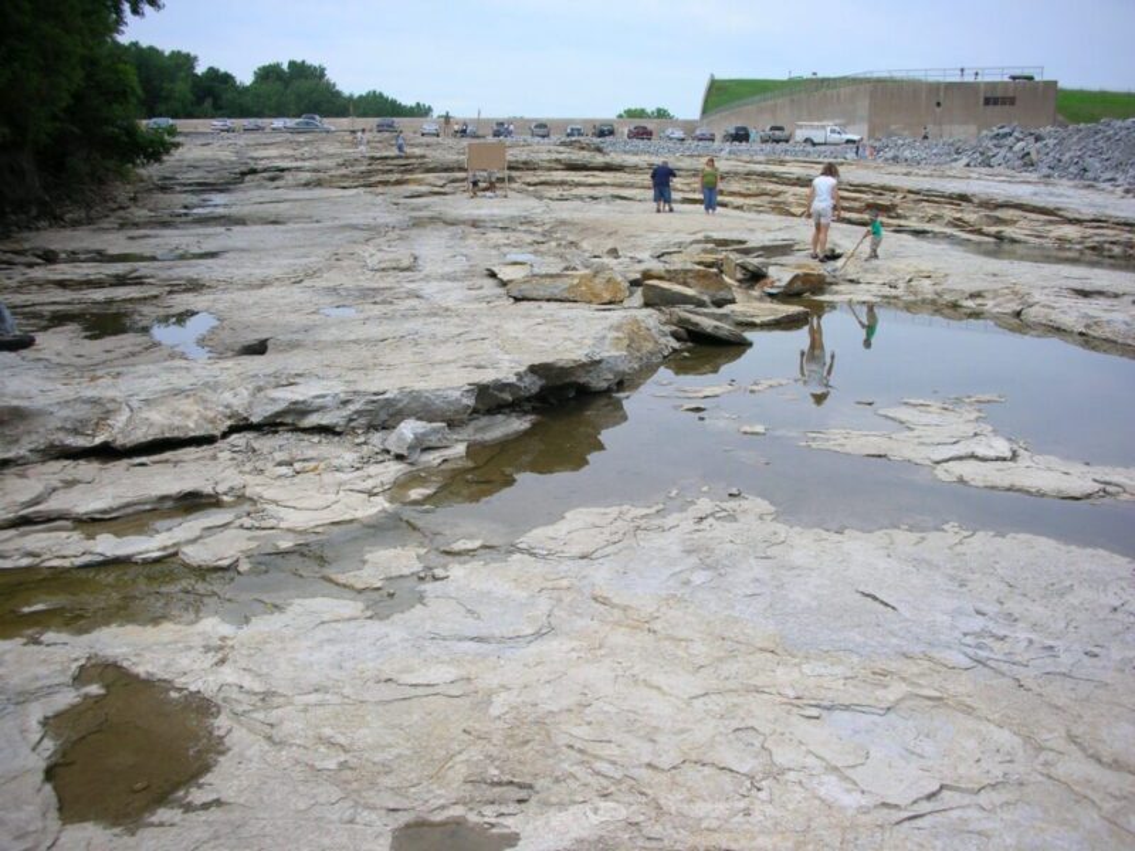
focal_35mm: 35
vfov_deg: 40.7
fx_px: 1148
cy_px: 426
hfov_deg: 52.6
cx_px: 568
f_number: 8.5
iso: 50
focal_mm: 5.8
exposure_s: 1/94.7
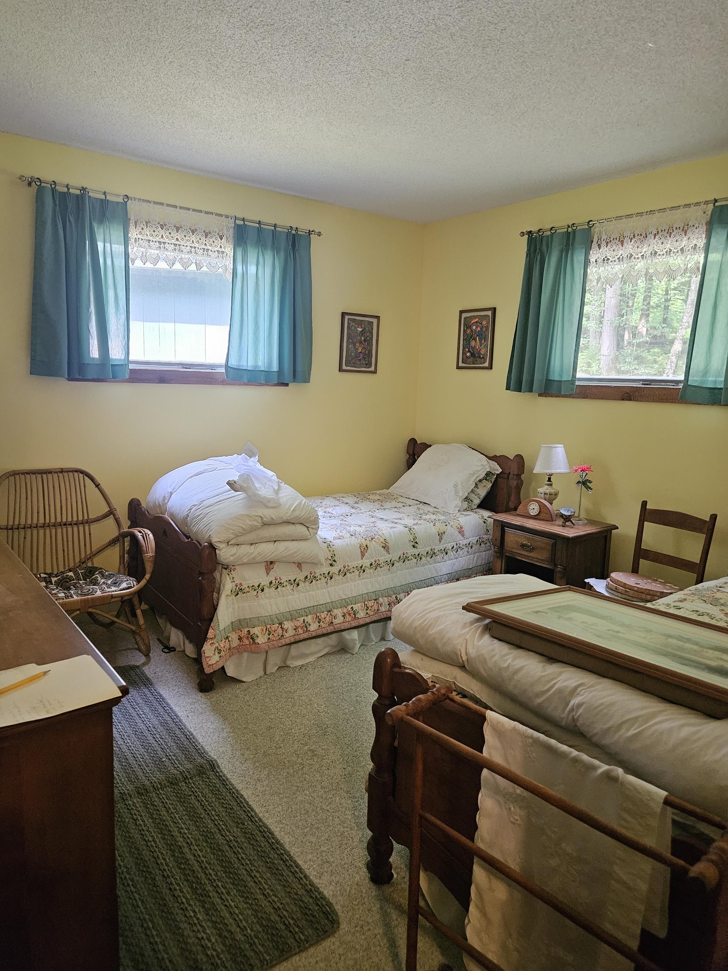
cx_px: 350
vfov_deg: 71.6
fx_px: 673
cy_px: 475
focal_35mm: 24
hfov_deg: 56.8
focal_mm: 5.4
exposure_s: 1/120
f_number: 1.8
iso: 1000
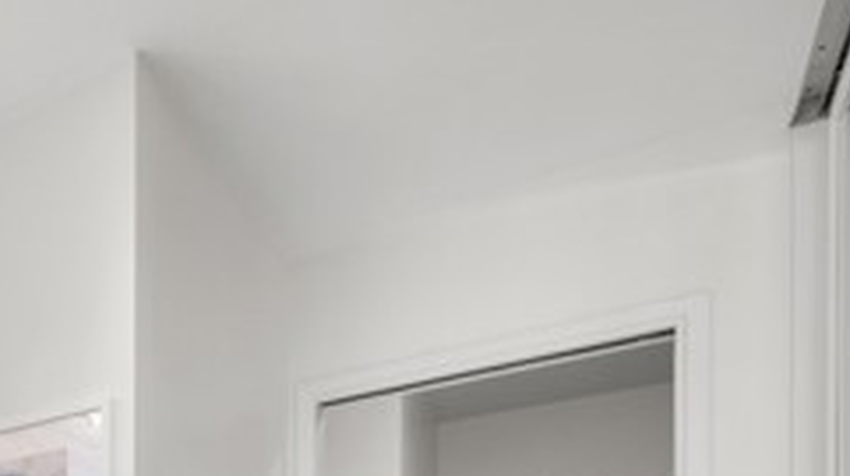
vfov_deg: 24.0
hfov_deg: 37.0
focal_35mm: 39
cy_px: 714
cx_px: -208
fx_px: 878
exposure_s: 1/6
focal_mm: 14
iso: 250
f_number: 9
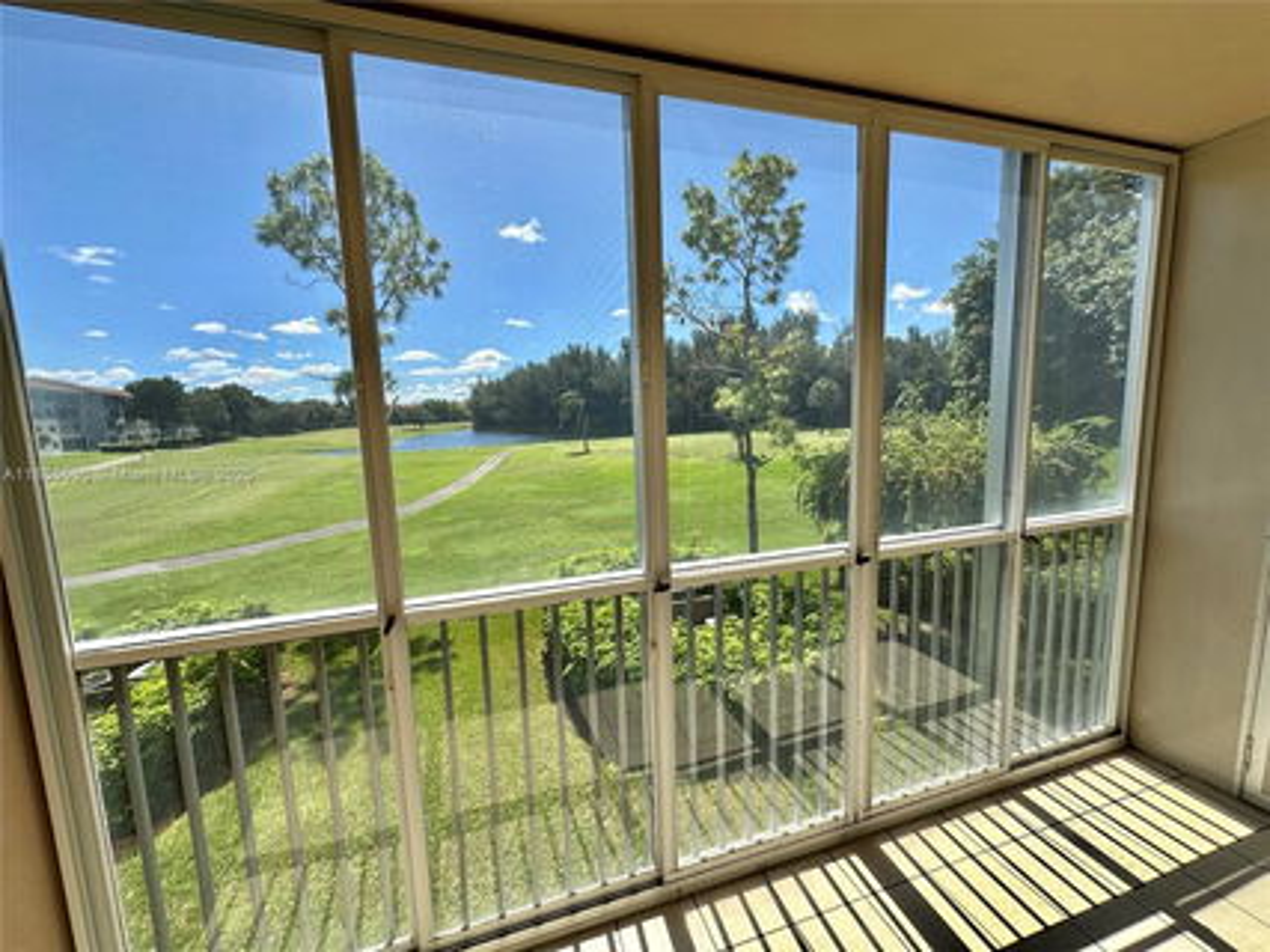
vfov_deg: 85.6
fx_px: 513
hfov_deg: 102.1
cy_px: 476
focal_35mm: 14
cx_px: 635
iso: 50
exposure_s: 1/1221
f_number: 2.2
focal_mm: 2.22
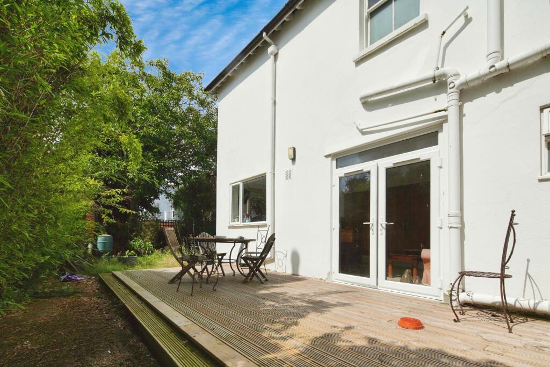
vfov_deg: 70.5
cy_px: 184
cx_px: 275
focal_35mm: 17
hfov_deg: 93.3
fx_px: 260
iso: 640
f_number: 10
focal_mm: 17
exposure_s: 1/2500
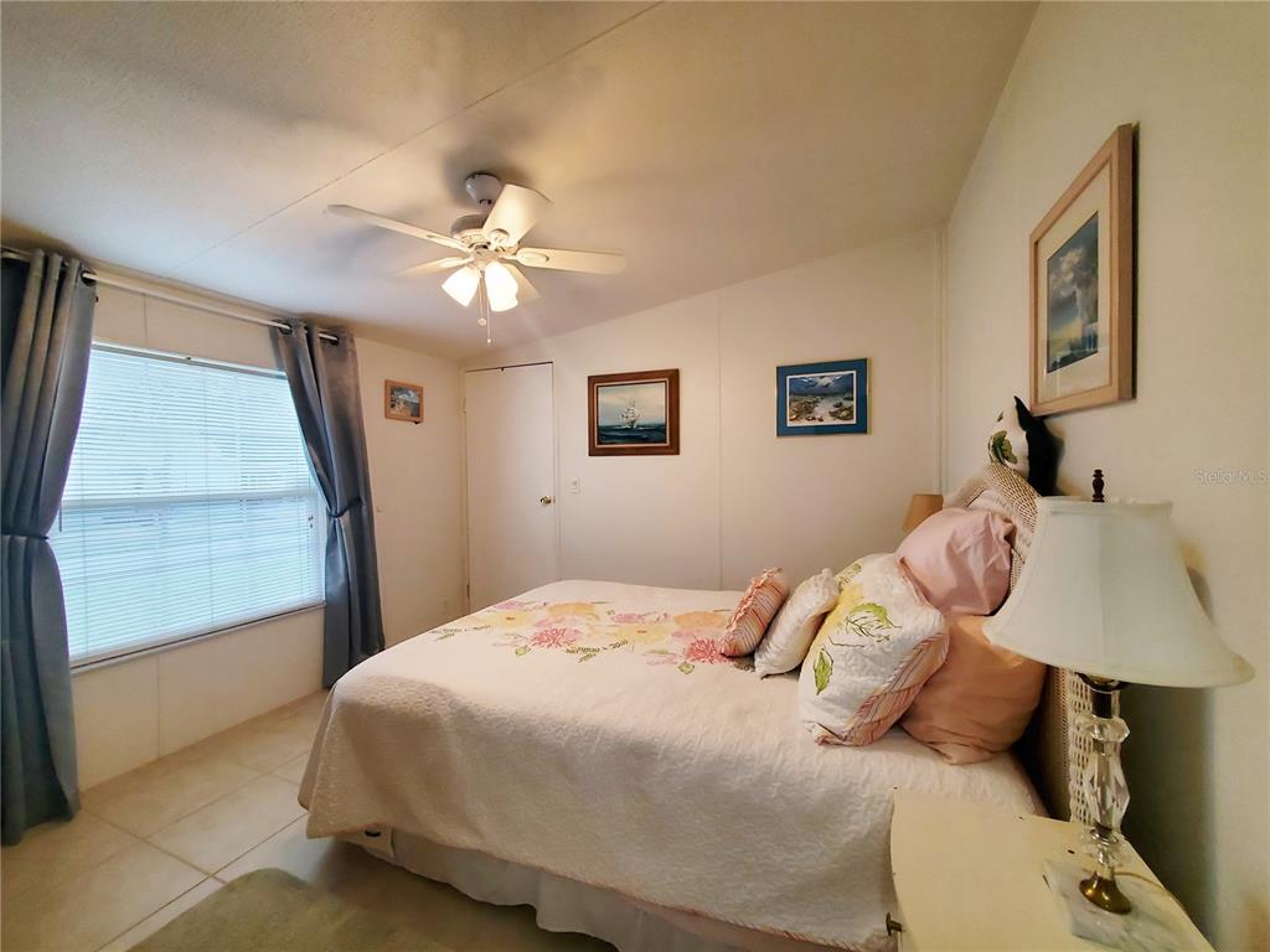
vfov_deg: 89.9
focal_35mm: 13
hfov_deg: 106.2
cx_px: 635
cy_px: 476
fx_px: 477
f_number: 2.2
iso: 125
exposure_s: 1/60
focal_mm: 1.8
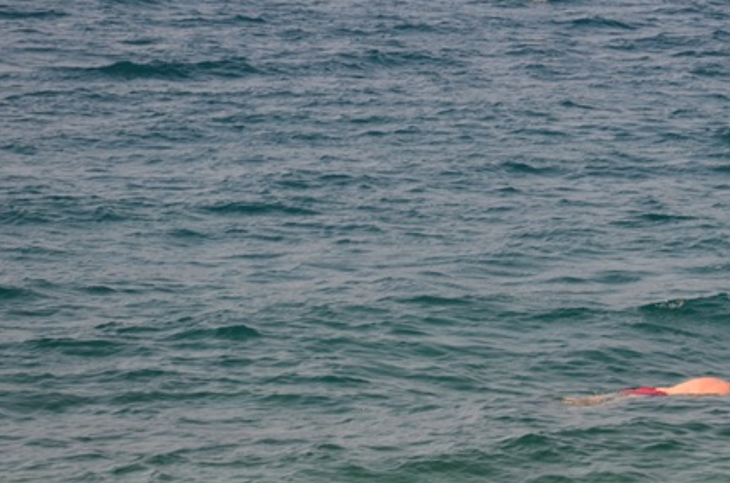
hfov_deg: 7.0
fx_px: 5947
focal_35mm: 294
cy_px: 199
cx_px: 597
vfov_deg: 4.7
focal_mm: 105
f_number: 8
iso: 160
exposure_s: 1/250
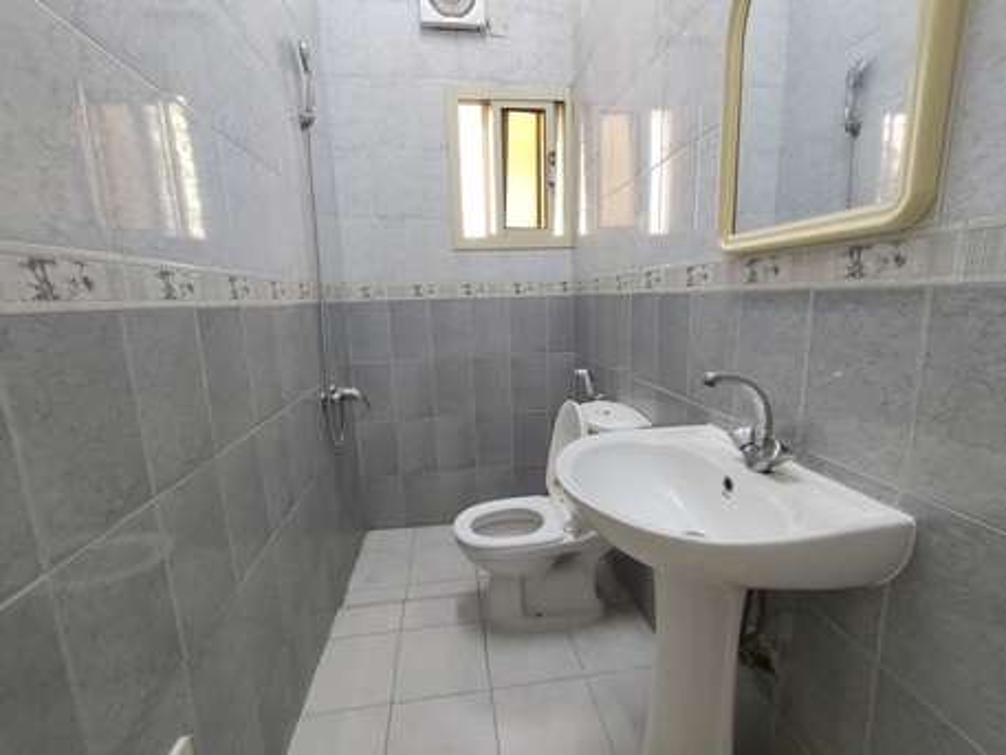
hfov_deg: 98.2
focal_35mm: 15
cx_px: 503
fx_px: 436
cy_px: 378
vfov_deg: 81.8
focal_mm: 1.65
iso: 400
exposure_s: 1/100
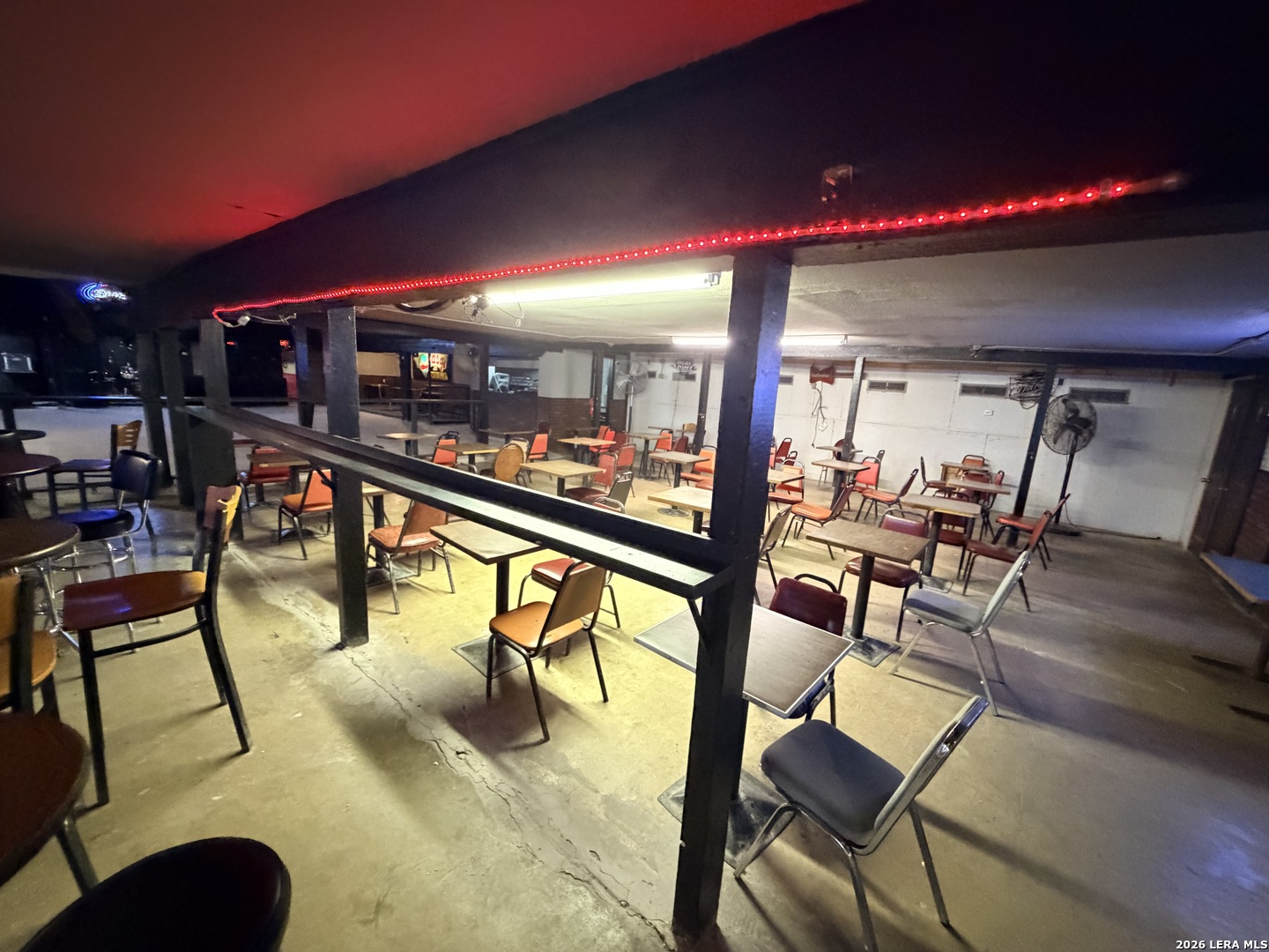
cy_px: 476
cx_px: 634
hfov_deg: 102.1
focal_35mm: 14
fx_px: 513
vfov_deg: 85.7
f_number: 2.2
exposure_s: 1/60
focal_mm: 2.22
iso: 1250
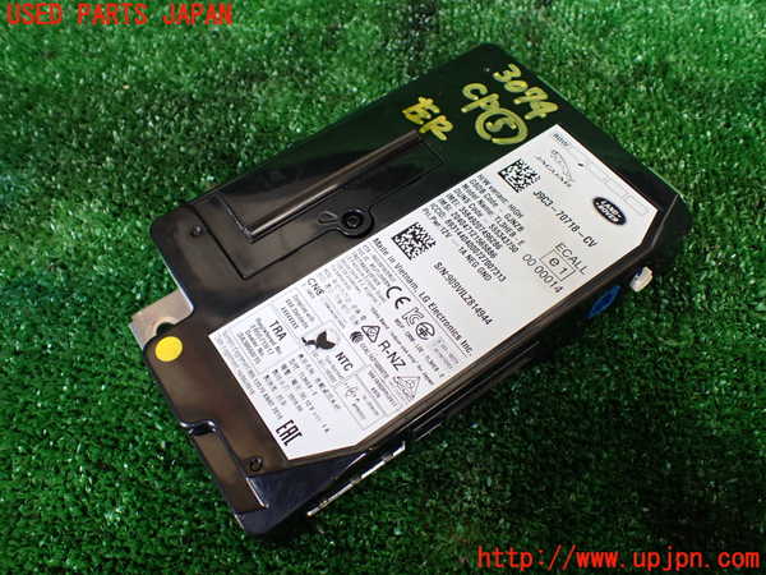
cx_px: 383
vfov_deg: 46.8
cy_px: 288
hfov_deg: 60.0
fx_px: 664
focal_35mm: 30
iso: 320
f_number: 2.3
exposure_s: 1/125
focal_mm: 5.4
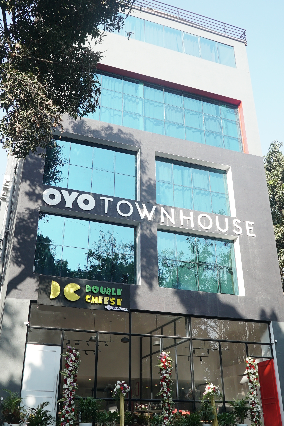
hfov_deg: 36.9
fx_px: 426
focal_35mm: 36
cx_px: 142
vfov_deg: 53.1
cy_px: 213
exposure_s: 1/250
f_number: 7.1
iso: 400
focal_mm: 24
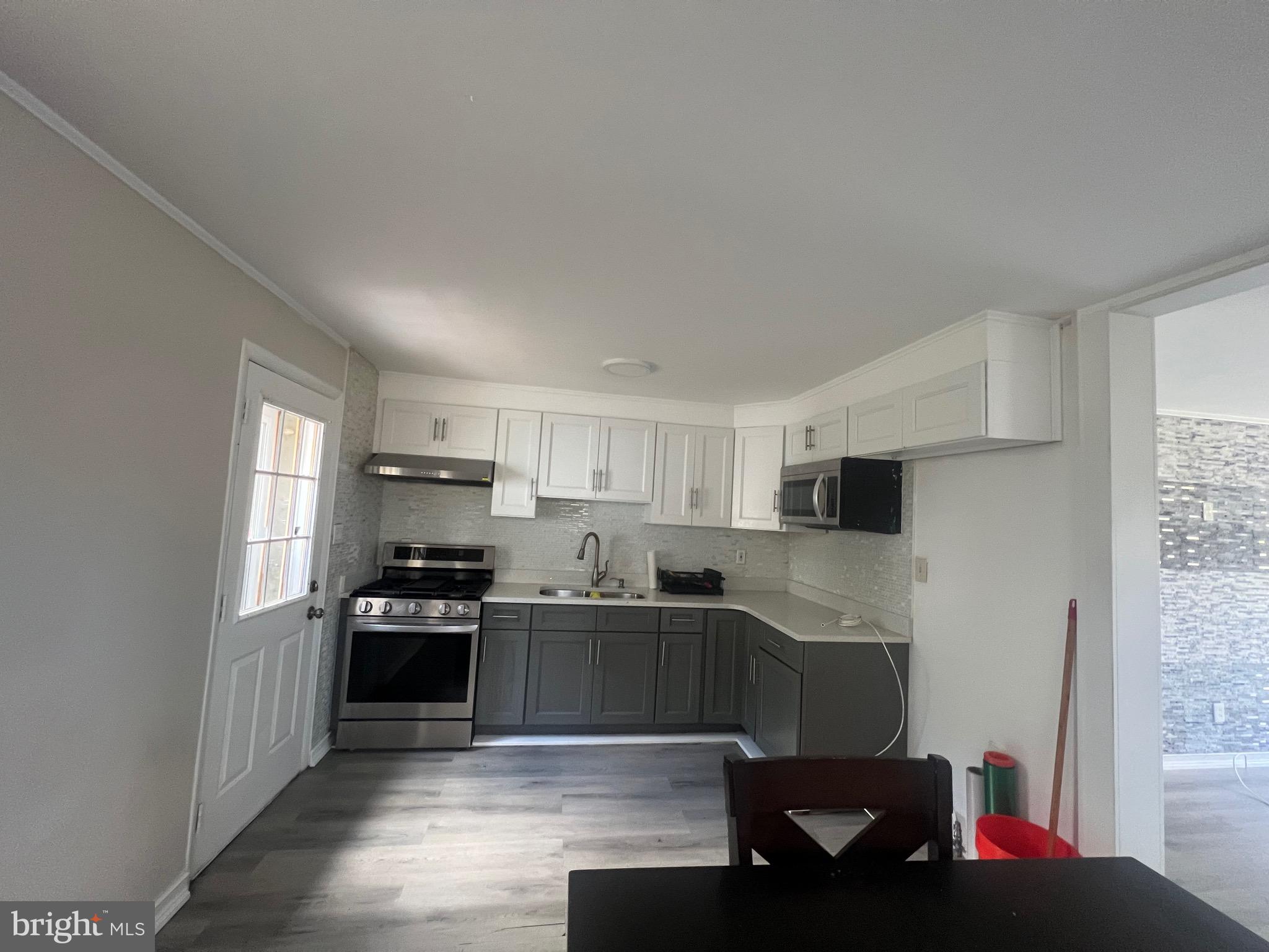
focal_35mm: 13
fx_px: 477
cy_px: 476
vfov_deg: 89.9
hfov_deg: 106.2
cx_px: 634
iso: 250
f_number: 1.8
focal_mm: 1.57
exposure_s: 1/60
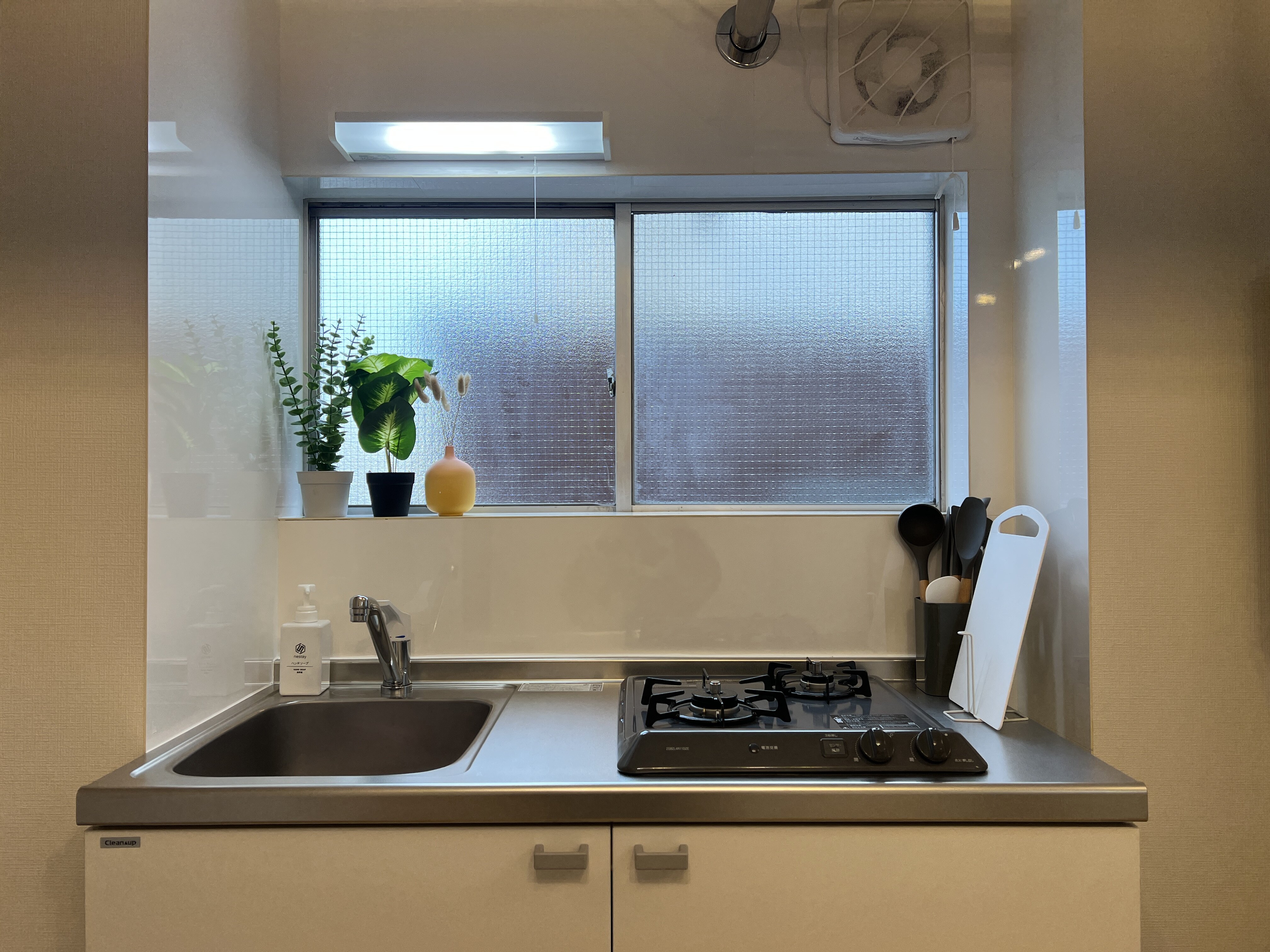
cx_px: 635
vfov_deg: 53.1
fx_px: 954
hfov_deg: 67.3
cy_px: 476
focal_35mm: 26
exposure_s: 1/197
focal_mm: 5.7
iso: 40
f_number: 1.5
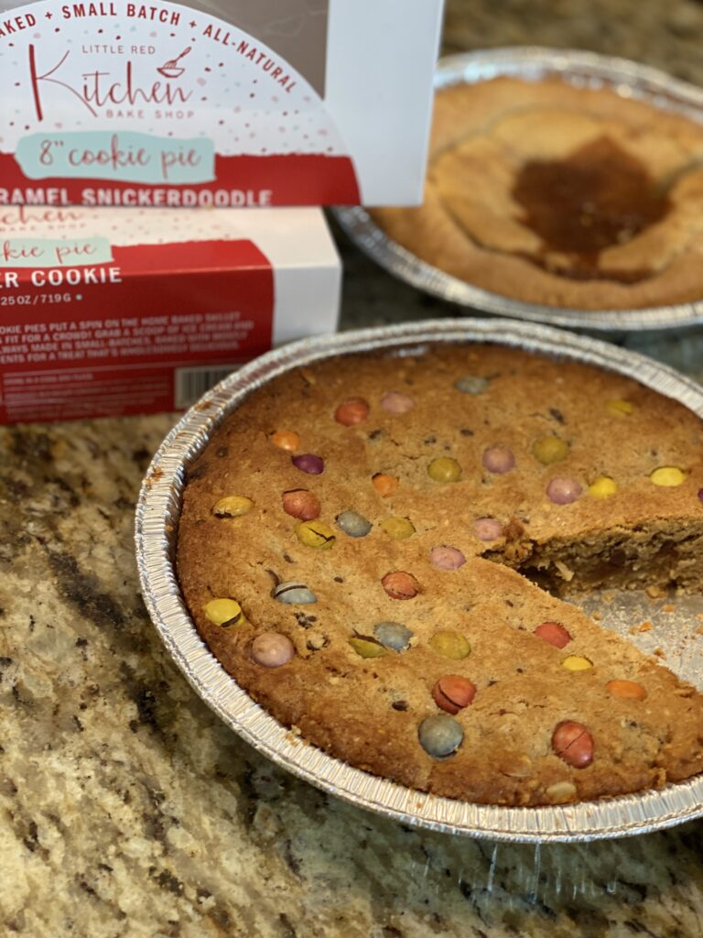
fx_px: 1408
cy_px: 469
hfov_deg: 28.0
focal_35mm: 52
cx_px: 352
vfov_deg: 36.8
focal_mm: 6
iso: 125
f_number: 2
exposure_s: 1/40
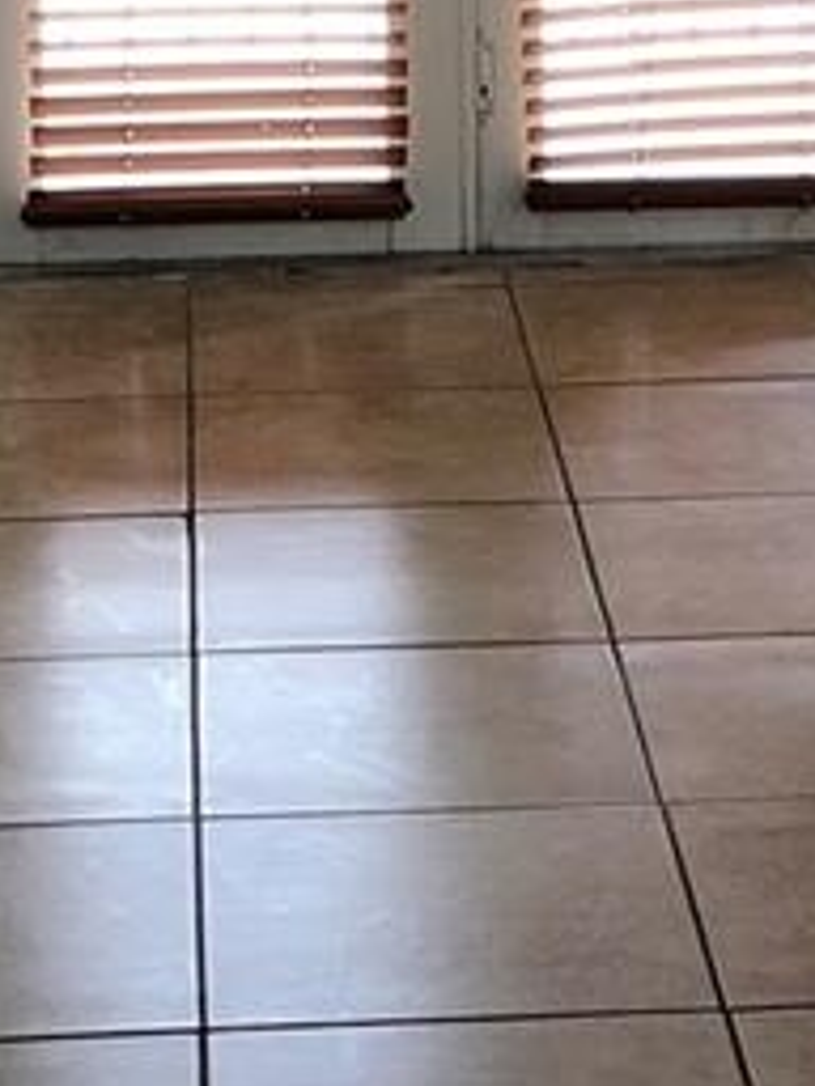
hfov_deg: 11.3
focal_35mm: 131
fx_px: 4112
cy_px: -492
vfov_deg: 14.2
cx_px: 433
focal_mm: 3.99
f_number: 1.8
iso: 40
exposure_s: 1/20
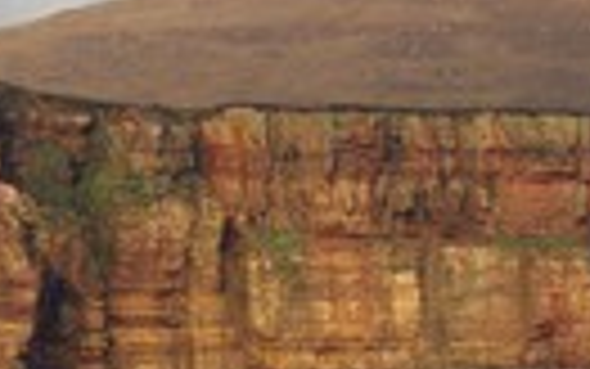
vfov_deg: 2.8
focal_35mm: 466
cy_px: 338
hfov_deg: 4.5
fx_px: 7490
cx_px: 155
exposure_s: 1/640
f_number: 4
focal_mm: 95
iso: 125
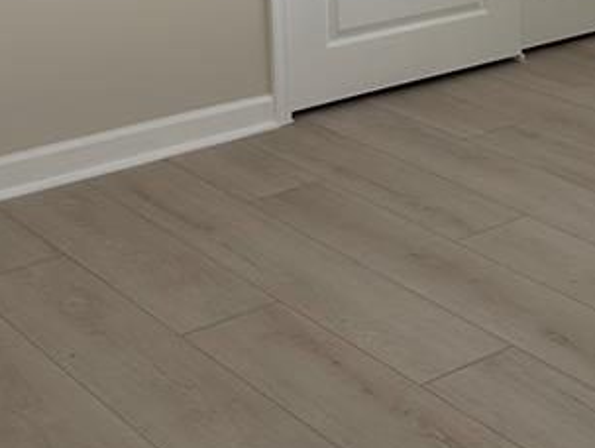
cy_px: -29
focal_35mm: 81
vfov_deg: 17.7
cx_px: 483
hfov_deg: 23.7
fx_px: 1394
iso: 160
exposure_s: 1/120
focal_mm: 6.86
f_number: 1.78
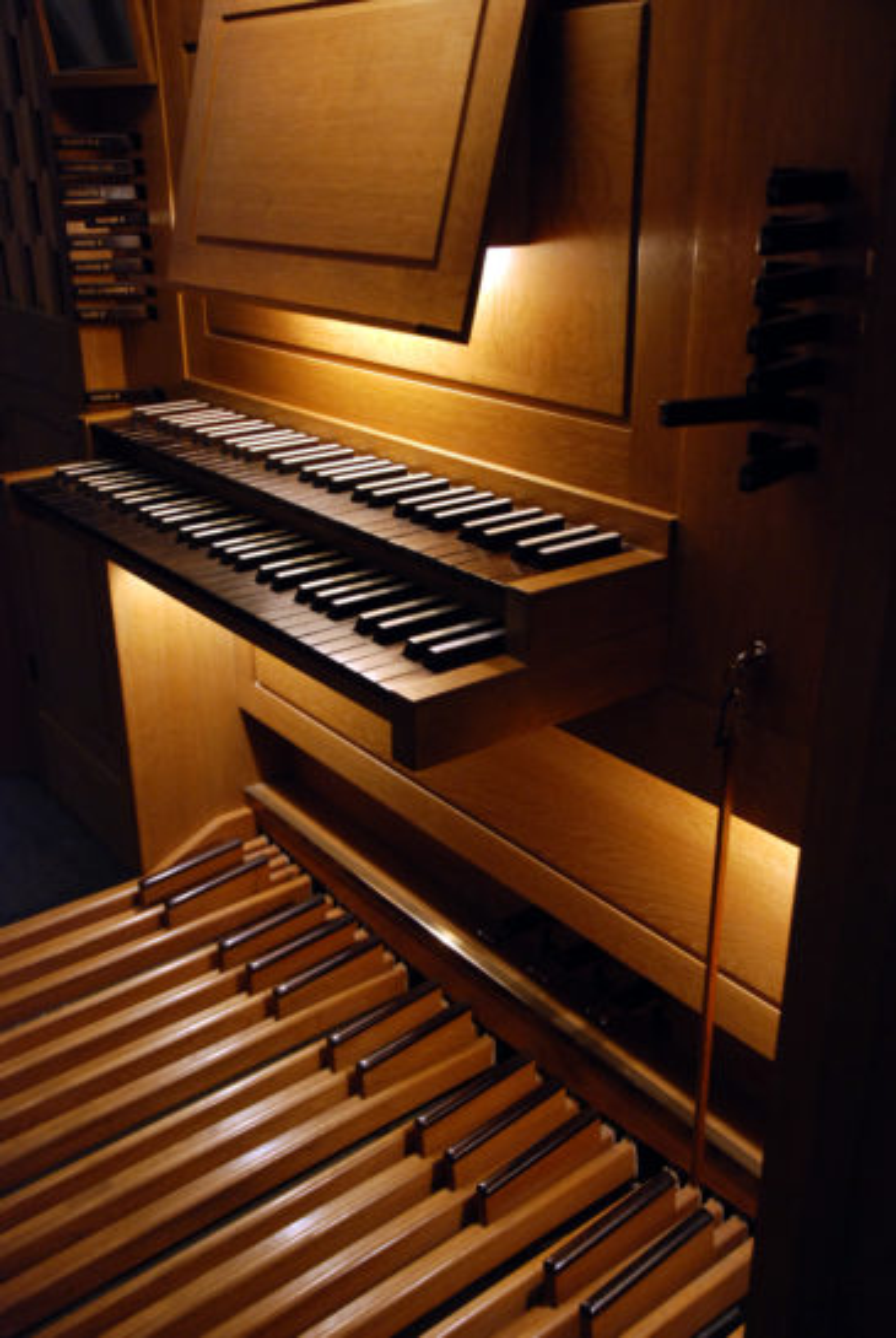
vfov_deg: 57.2
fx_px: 1228
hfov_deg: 40.1
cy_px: 669
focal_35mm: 33
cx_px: 448
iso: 800
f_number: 4
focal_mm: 22
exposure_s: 1/15
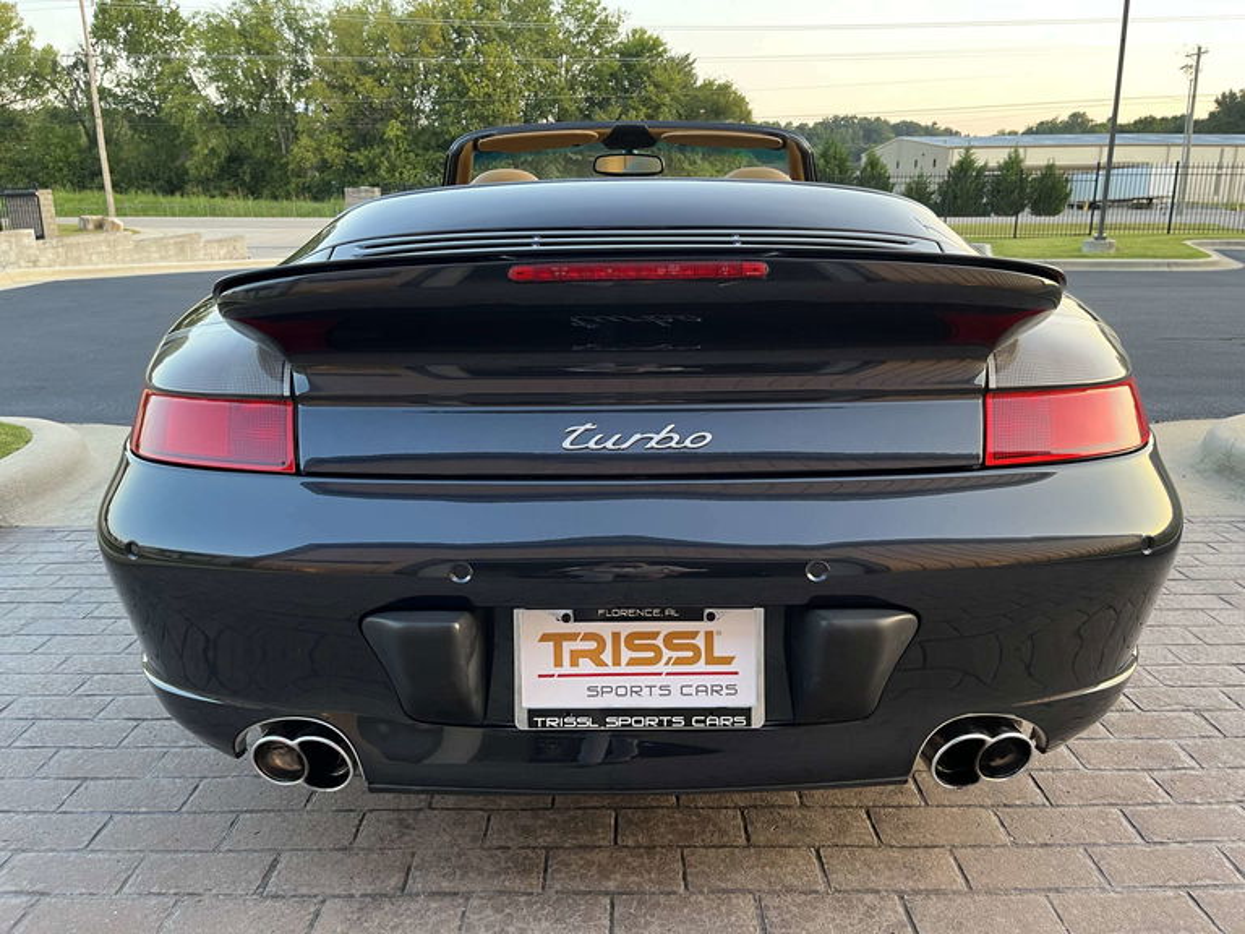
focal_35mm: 26
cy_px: 467
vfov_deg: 53.1
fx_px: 935
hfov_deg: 67.3
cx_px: 622
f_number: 1.6
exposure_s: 1/90
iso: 125
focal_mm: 5.1
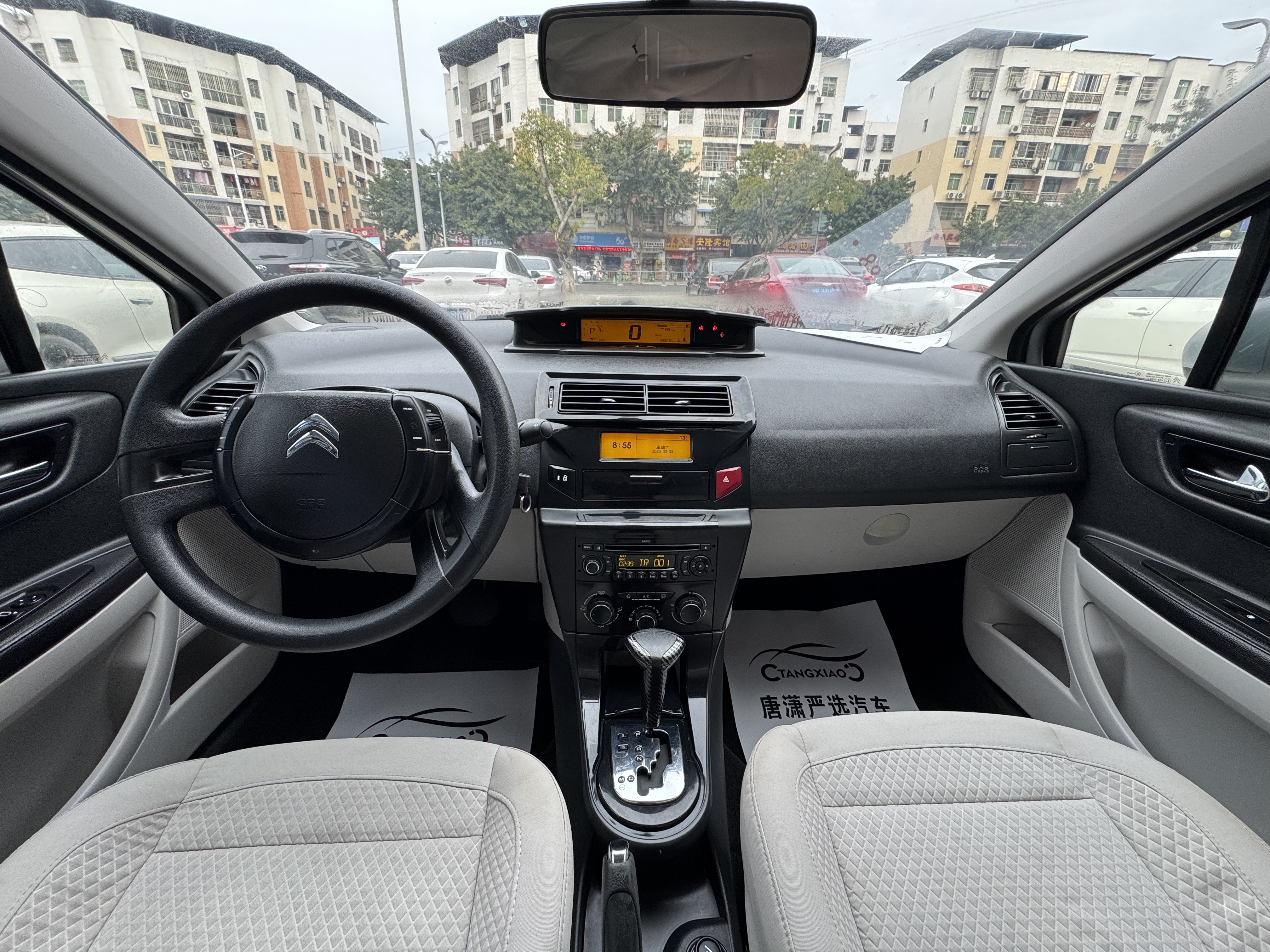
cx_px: 635
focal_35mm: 14
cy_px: 476
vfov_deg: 85.7
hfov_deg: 102.1
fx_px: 514
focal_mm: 2.22
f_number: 2.2
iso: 100
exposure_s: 1/99
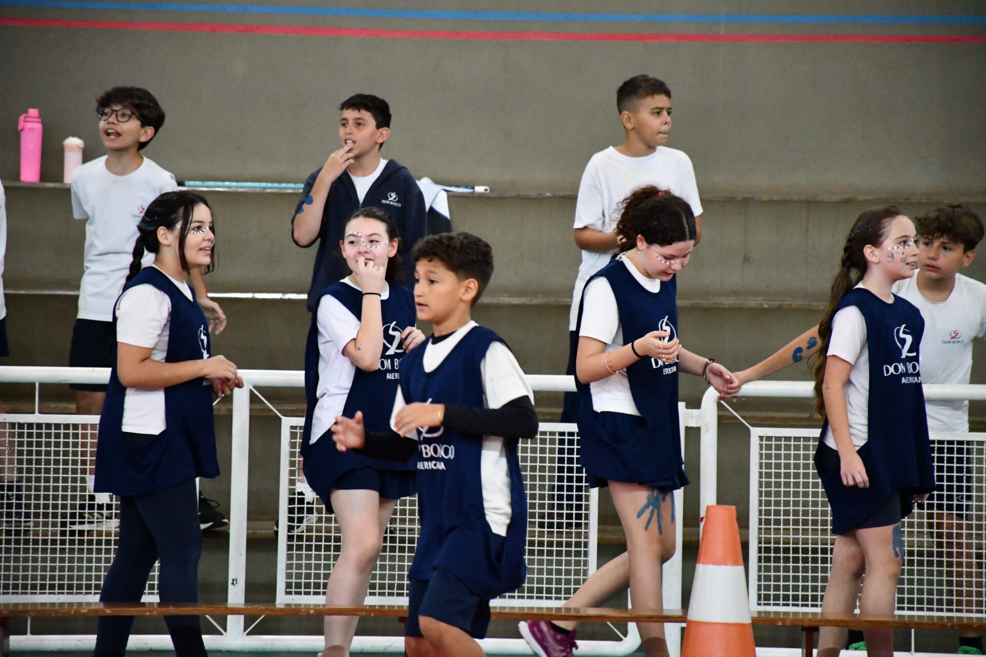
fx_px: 5751
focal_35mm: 210
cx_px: 493
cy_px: 328
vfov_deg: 6.5
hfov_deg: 9.8
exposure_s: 1/250
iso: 8000
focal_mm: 140
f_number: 5.6
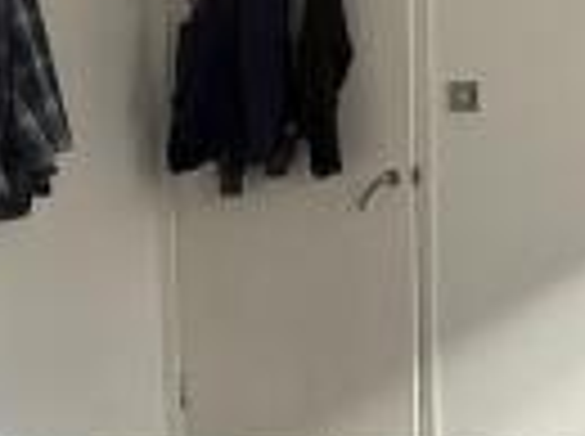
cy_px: 187
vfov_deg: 23.2
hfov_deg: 25.1
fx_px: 1063
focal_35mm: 63
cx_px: 826
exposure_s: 1/99
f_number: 2.2
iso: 100
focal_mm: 2.22
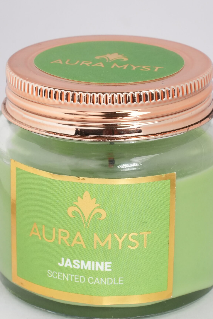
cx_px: 96
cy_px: 170
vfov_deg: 12.4
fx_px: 1473
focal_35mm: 166
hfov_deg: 8.3
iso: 2000
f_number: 22
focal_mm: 75
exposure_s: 1/125
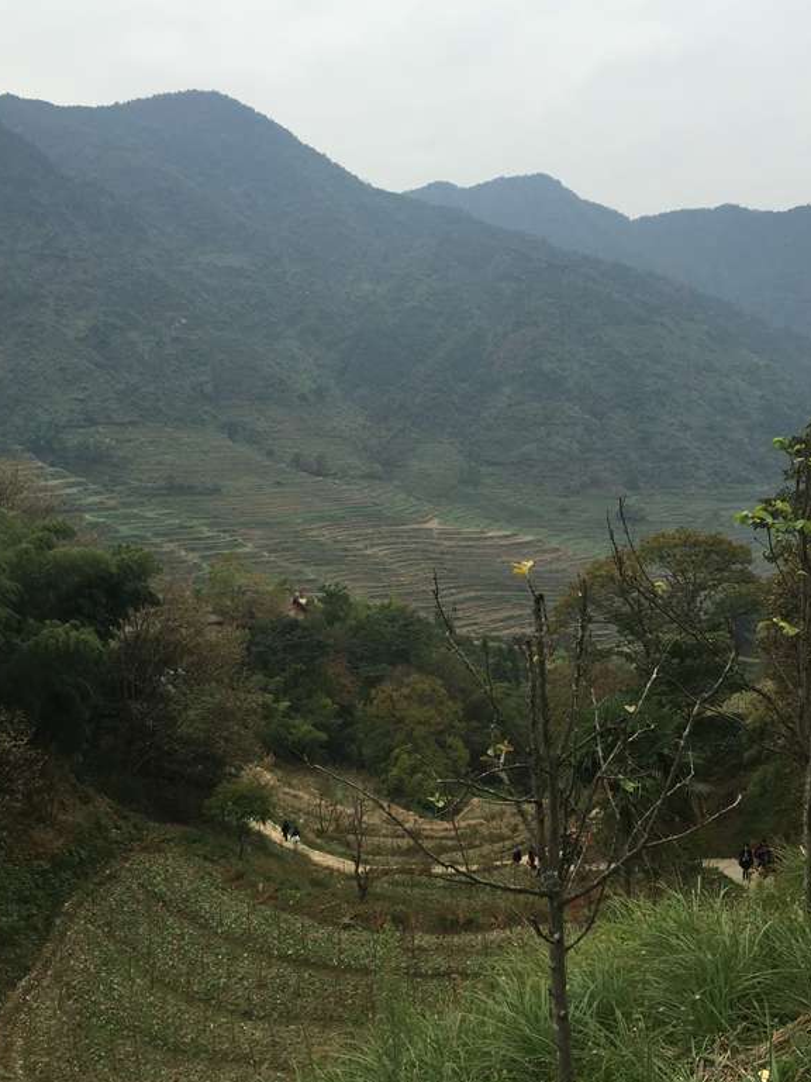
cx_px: 415
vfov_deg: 53.8
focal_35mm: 34
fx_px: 1062
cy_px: 599
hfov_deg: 41.8
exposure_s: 1/706
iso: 32
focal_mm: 4.15
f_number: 2.2
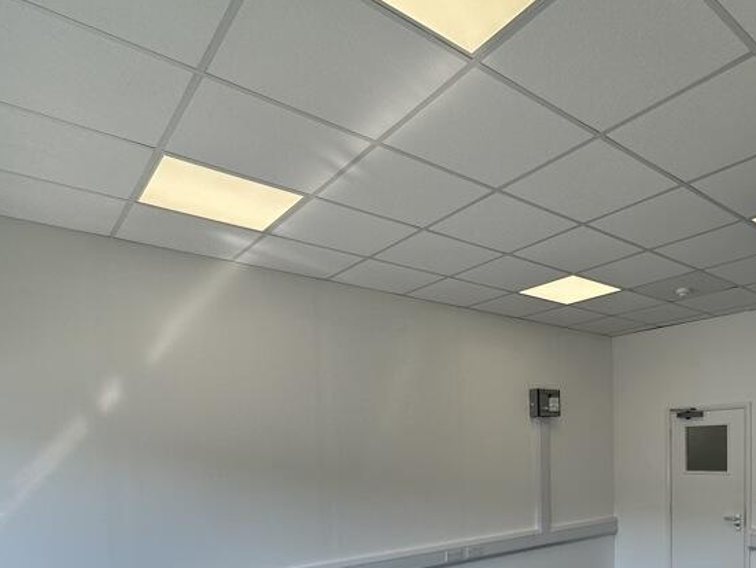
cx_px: 524
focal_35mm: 26
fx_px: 568
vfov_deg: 49.0
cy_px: 480
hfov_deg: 64.9
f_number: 2.2
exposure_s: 1/319
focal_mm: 2.22
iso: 40
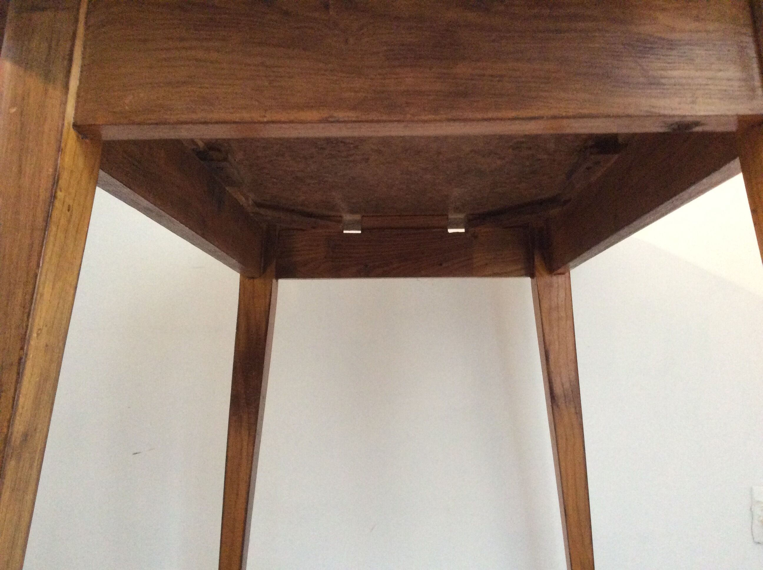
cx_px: 382
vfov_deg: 44.1
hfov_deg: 56.9
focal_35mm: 32
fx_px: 704
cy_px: 285
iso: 250
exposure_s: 1/20
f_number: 2.4
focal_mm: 3.3
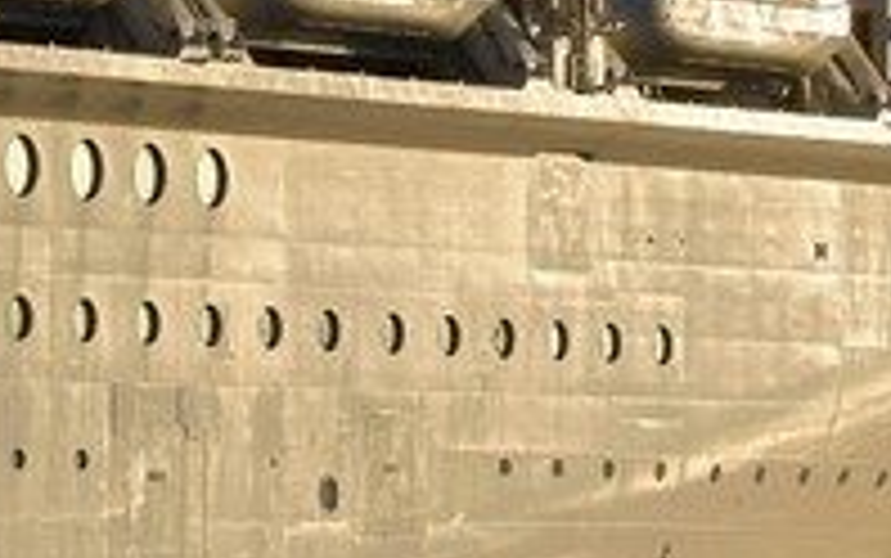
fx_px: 10496
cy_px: 207
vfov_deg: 3.0
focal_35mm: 432
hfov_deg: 4.9
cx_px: 806
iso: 320
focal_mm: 200
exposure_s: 1/640
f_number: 11
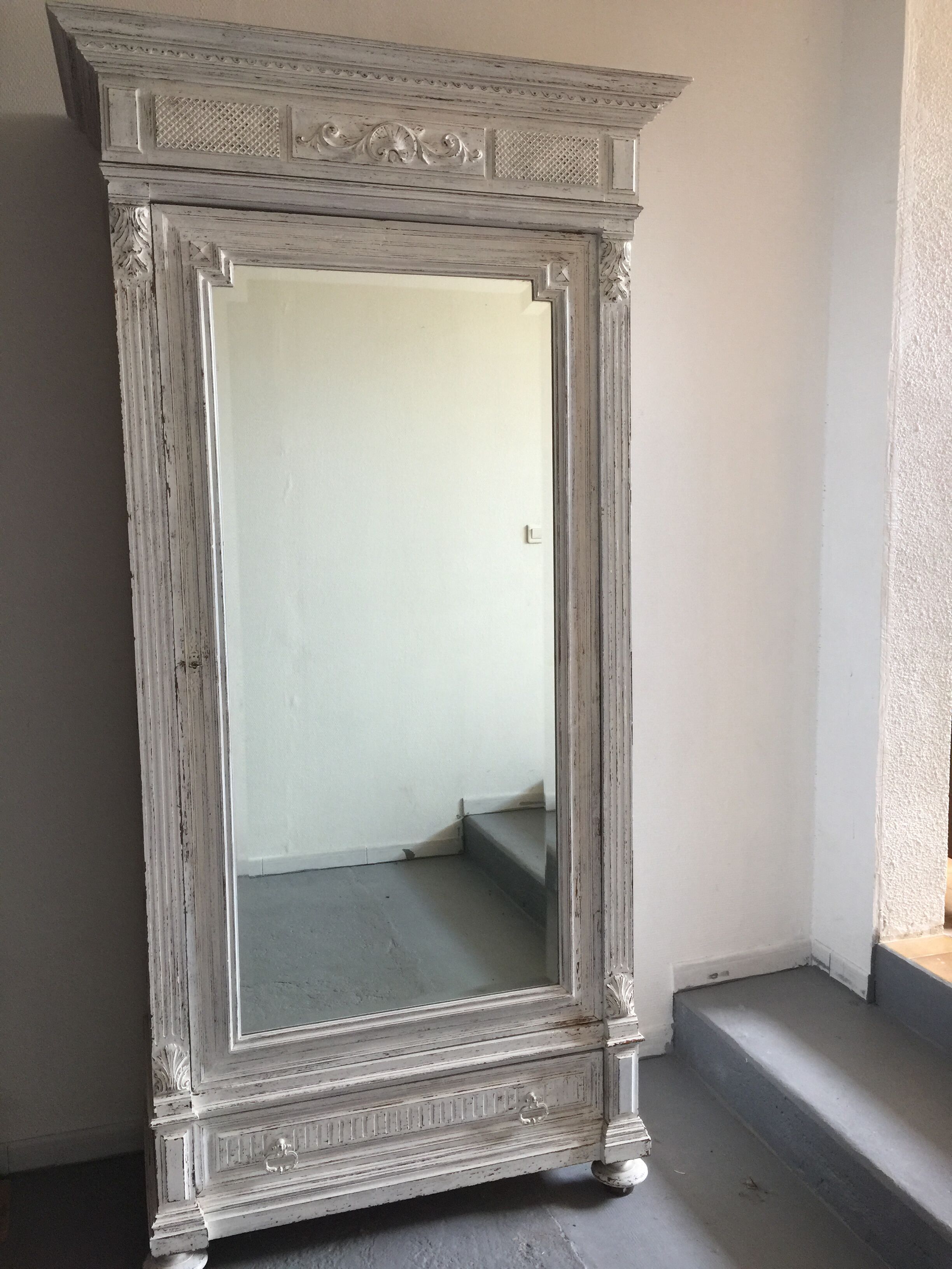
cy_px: 634
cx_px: 476
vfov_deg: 61.7
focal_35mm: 29
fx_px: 1063
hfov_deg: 48.2
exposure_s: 1/33
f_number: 2.2
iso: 64
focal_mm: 4.15
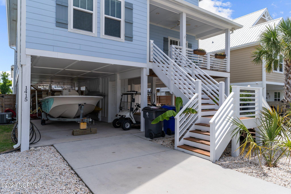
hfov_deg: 76.1
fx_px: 186
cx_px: 146
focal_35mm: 23
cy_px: 97
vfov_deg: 55.1
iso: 160
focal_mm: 23
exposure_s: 1/640
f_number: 7.1
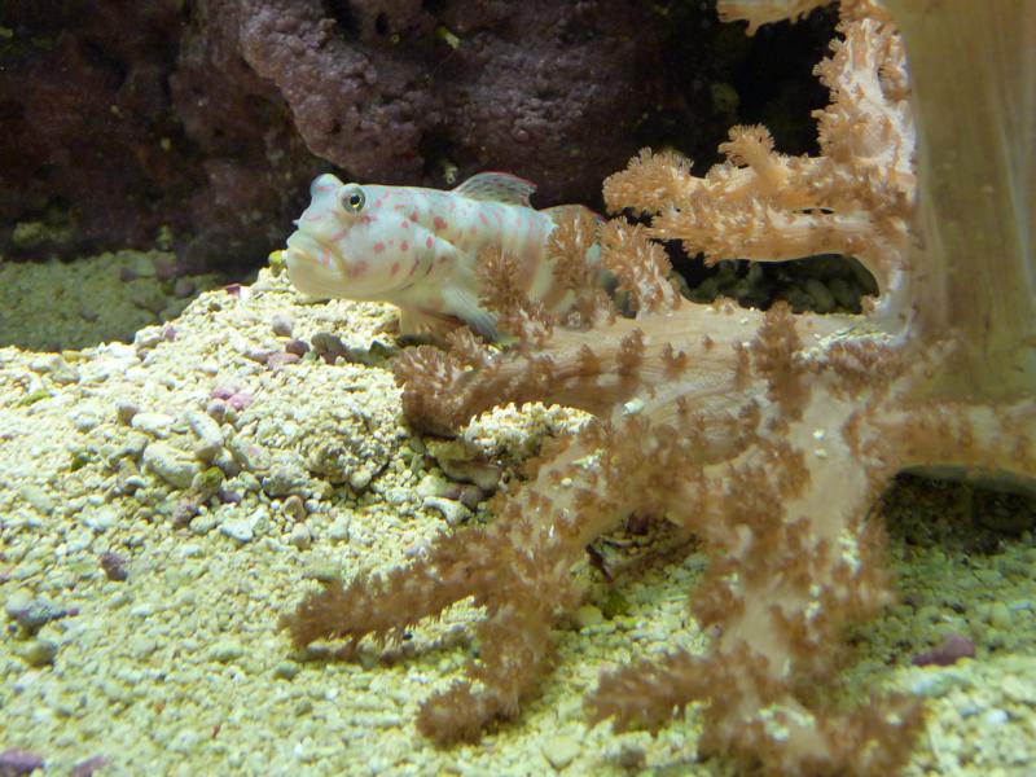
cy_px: 388
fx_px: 1137
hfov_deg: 49.0
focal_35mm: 38
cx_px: 518
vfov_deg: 37.7
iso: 250
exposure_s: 1/30
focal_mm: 4.8
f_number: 2.8
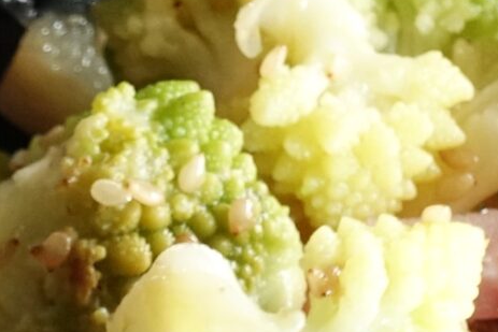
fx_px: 5050
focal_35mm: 365
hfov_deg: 5.6
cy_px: 489
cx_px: -157
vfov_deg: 3.8
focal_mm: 24.28
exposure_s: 1/2.5
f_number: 5
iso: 800
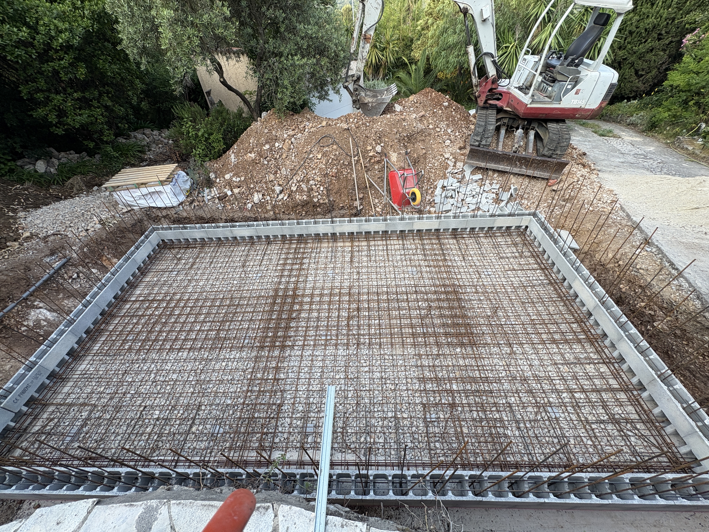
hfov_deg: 102.1
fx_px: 287
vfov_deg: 85.7
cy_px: 266
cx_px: 354
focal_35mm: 14
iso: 40
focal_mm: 2.22
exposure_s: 1/258
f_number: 2.2
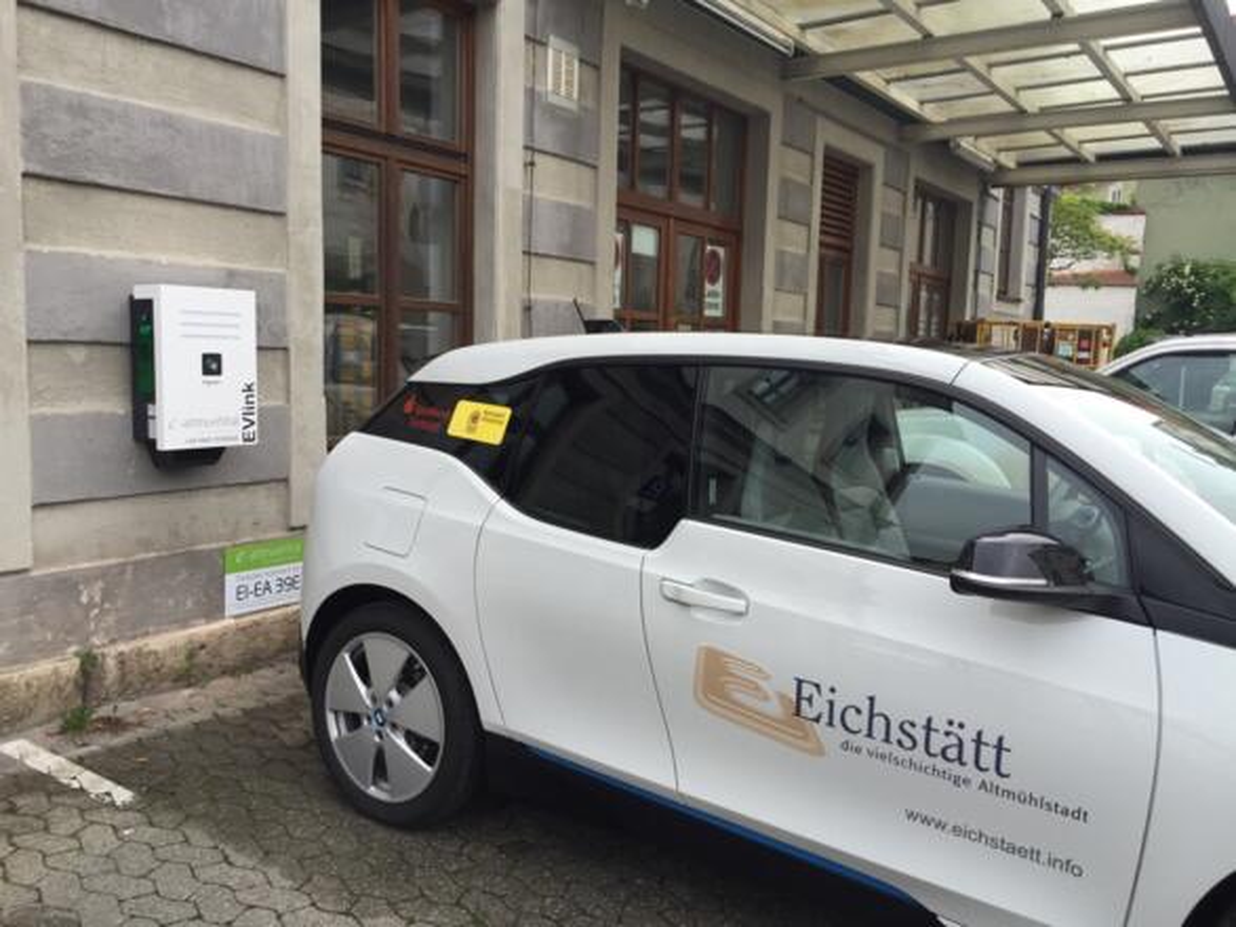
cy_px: 464
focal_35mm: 29
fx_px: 1035
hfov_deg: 61.7
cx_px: 618
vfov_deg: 48.2
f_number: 2.2
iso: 32
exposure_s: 1/201
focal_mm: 4.15
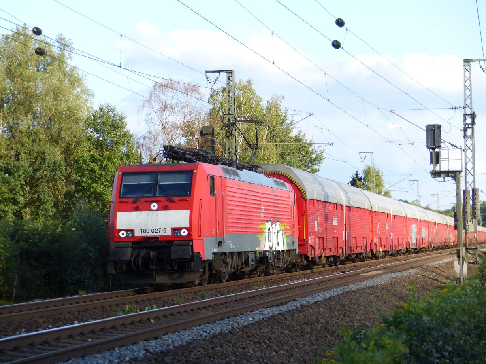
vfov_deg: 14.5
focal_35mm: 102
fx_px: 1432
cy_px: 182
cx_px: 243
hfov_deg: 19.3
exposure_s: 1/640
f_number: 2.8
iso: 100
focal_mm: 18.3
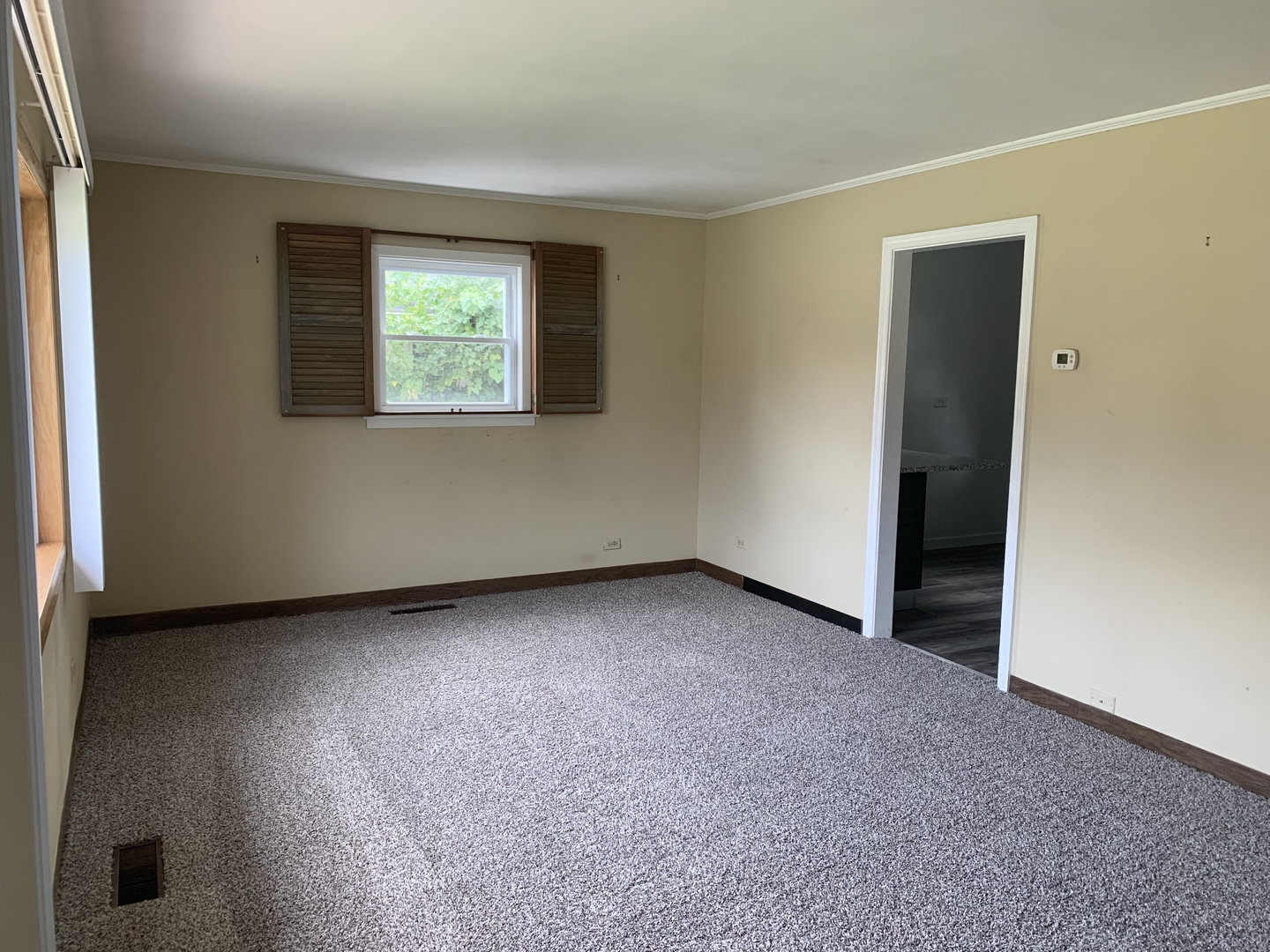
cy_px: 476
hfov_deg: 67.3
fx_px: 954
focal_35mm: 26
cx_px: 635
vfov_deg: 53.1
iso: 100
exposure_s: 1/97
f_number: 1.8
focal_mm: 4.25
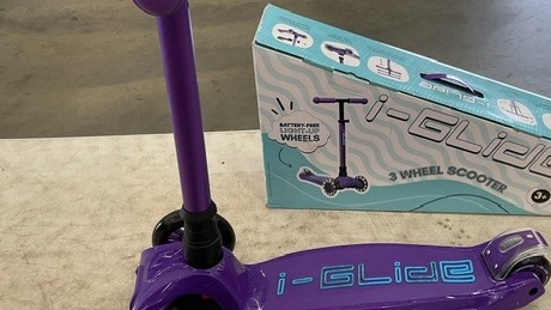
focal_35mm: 44
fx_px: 643
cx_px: 331
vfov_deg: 27.1
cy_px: 158
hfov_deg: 46.1
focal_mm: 3
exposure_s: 1/50
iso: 40
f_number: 1.8
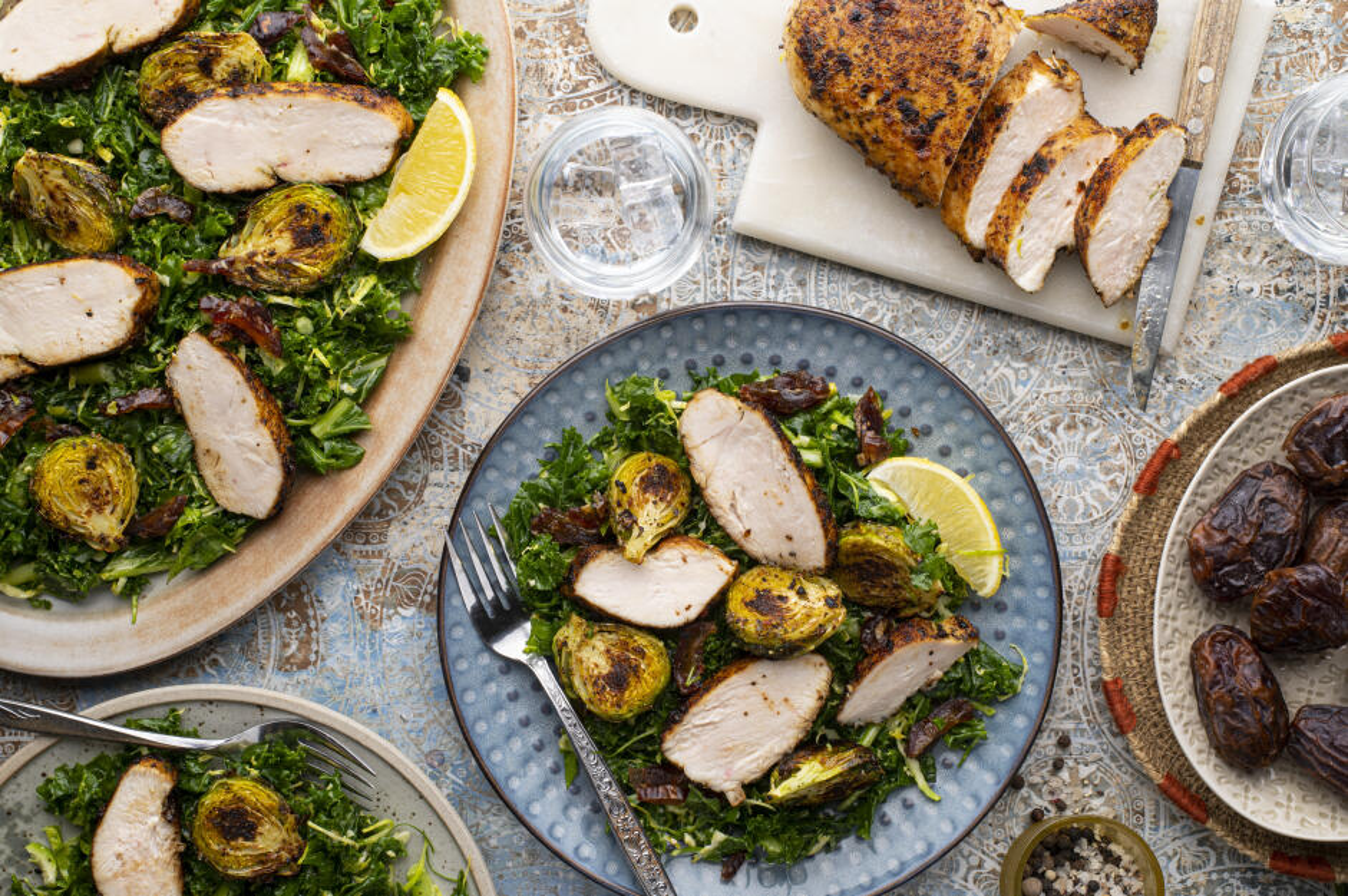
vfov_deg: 26.9
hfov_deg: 39.6
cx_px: 674
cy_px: 448
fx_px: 1871
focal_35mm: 50
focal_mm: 50
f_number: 16
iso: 160
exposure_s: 1/25
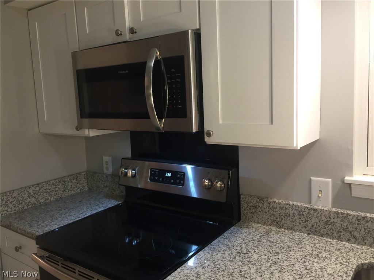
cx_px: 187
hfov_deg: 61.7
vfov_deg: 48.2
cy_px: 140
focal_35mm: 29
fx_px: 313
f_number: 2.2
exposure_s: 1/15
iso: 32
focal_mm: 4.15
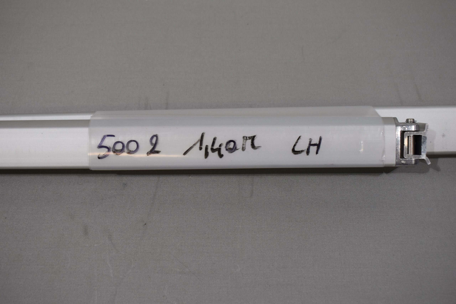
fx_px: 551
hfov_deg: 45.0
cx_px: 228
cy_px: 152
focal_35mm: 44
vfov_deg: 30.9
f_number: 5.6
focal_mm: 29
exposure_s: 1/125
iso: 360
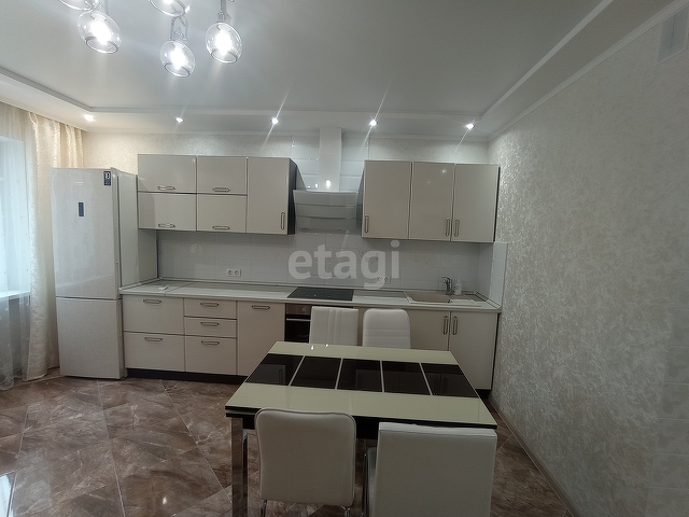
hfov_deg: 63.4
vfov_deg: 49.7
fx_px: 557
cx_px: 344
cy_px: 258
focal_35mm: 28
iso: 175
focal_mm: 1.65
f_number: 2.2
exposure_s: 1/33.3
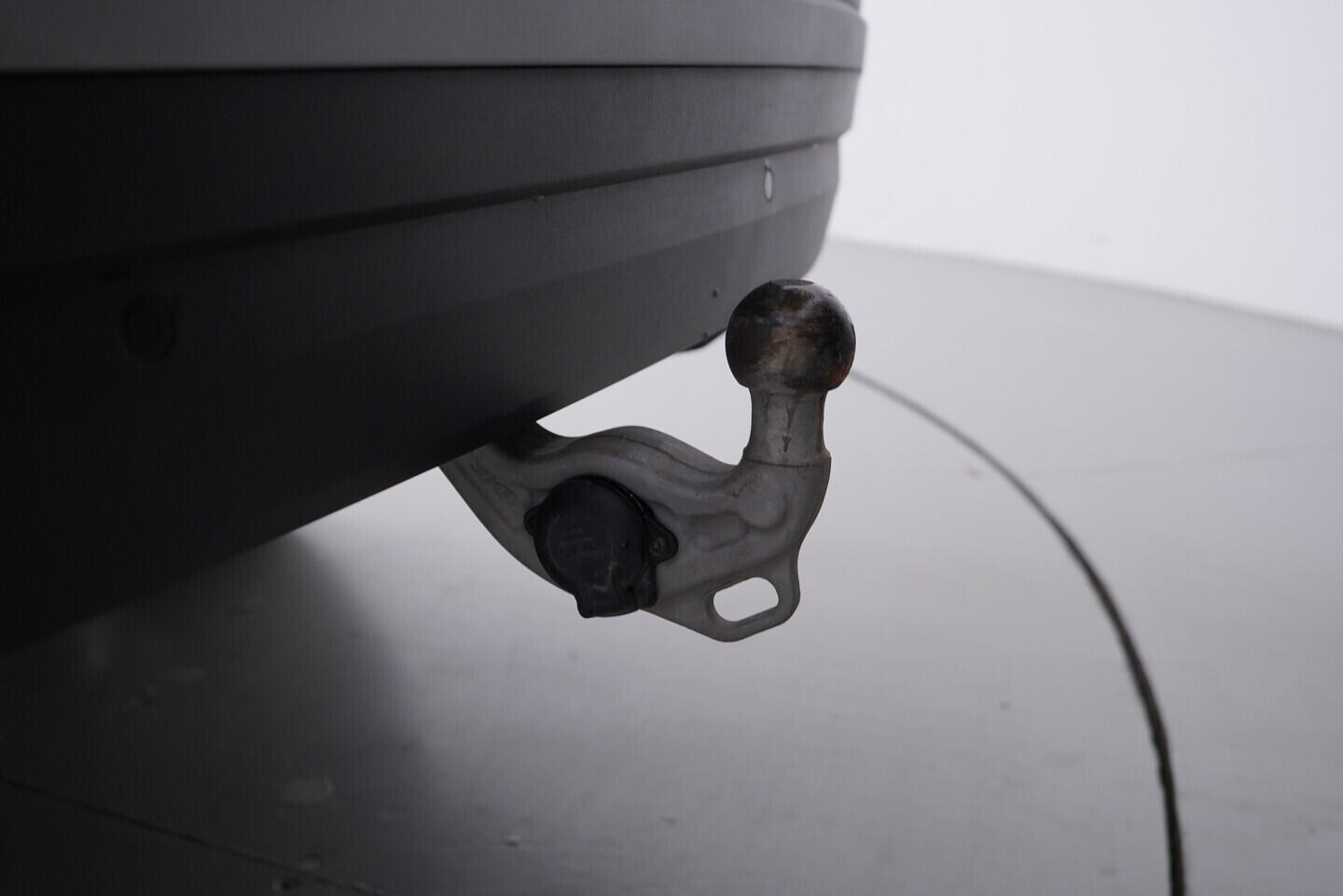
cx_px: 672
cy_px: 448
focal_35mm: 36
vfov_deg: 36.9
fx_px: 1343
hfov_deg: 53.1
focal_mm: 24
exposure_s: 1/60
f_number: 3.5
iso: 125
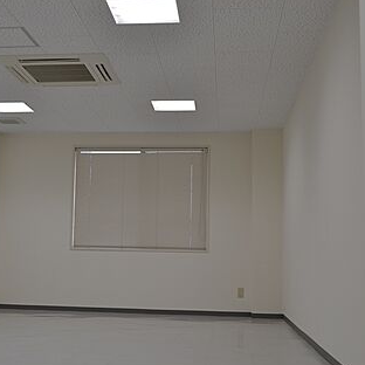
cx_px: 135
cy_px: 186
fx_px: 644
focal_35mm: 54
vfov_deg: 31.6
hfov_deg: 31.5
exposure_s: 1/125
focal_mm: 26
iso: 320
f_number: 5.6
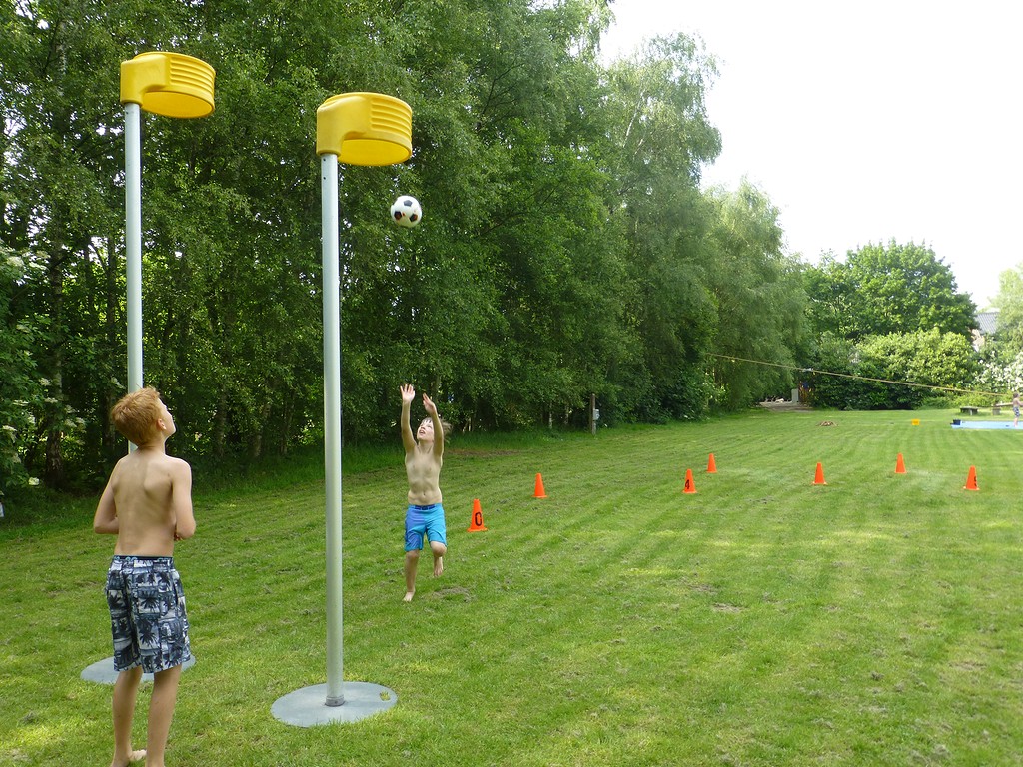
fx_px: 798
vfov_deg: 51.4
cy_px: 384
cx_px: 512
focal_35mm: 27
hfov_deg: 65.3
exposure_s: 1/160
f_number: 4
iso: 100
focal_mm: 4.8
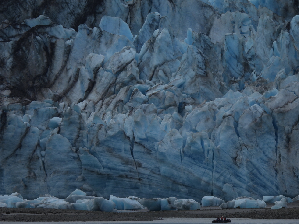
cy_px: 112
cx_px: 150
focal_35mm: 700
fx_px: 6046
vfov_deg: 2.1
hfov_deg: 2.8
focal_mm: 125
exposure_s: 1/1000
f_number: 5.6
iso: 100
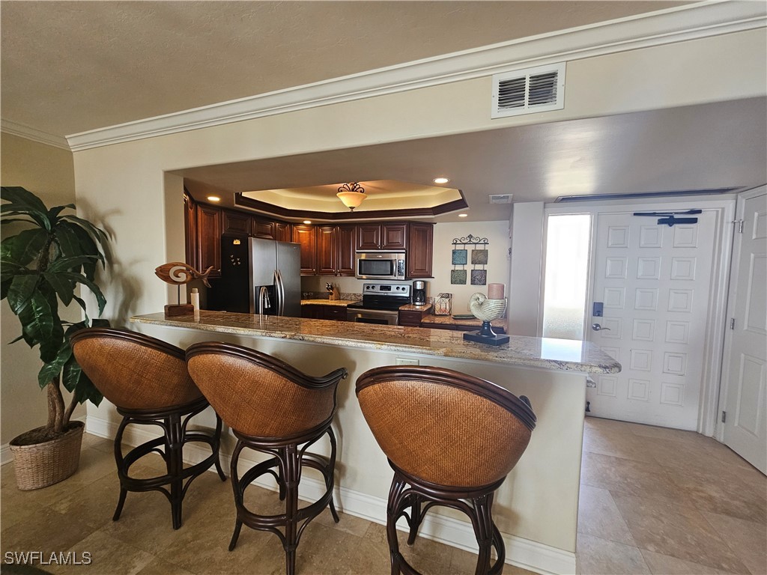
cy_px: 288
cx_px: 384
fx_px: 288
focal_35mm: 13
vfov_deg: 89.9
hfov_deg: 106.2
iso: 160
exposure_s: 1/77
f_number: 2.2
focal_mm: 2.2
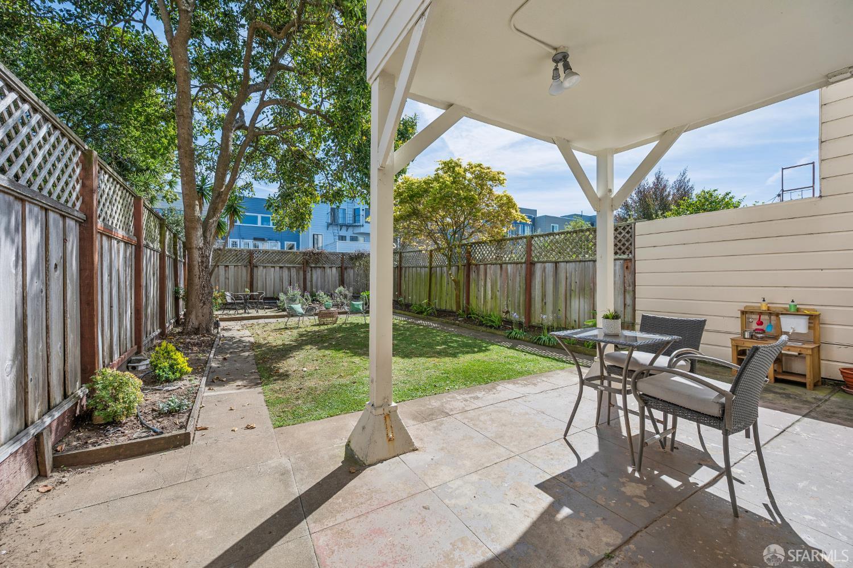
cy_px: 284
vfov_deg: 81.2
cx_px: 426
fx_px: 332
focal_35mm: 14
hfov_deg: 104.3
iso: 100
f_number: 7.1
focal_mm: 14
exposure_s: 1/250
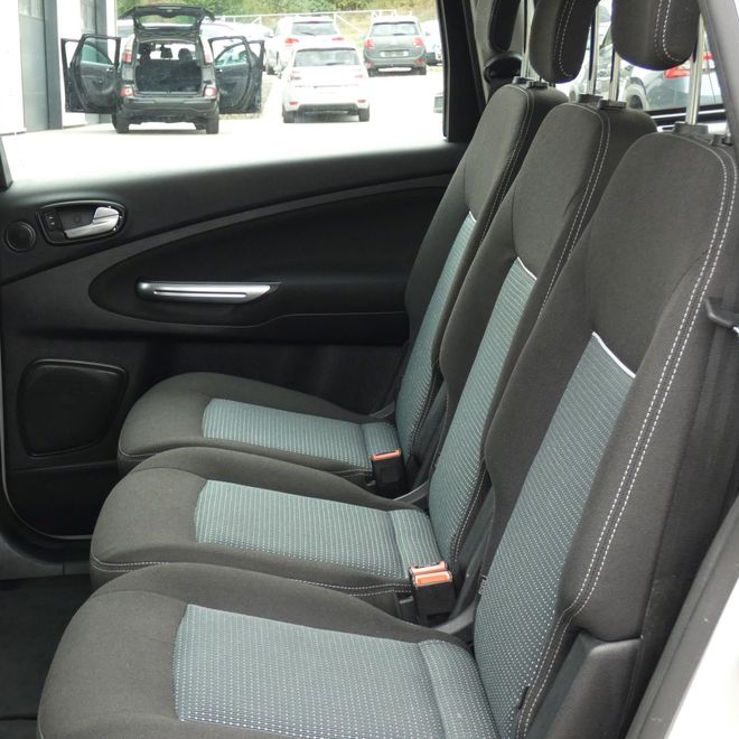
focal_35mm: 59
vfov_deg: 29.1
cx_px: 269
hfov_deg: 28.9
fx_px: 1425
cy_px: 374
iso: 200
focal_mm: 7.8
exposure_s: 1/80
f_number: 3.7
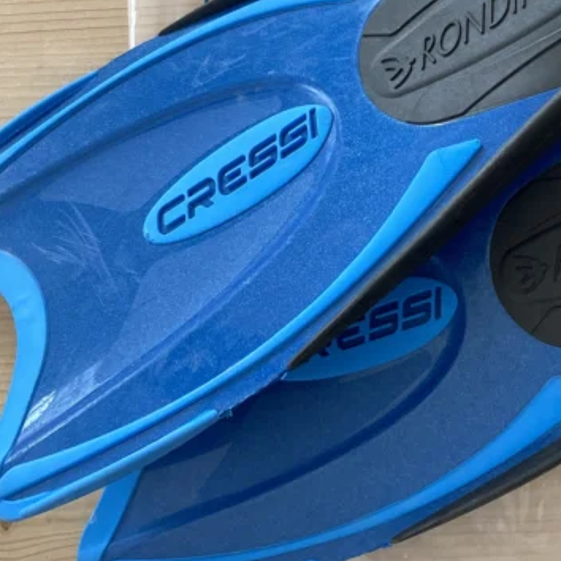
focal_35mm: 63
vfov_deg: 26.6
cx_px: 512
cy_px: 83
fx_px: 1155
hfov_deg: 26.3
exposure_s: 1/81
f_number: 1.8
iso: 80
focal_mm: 3.99
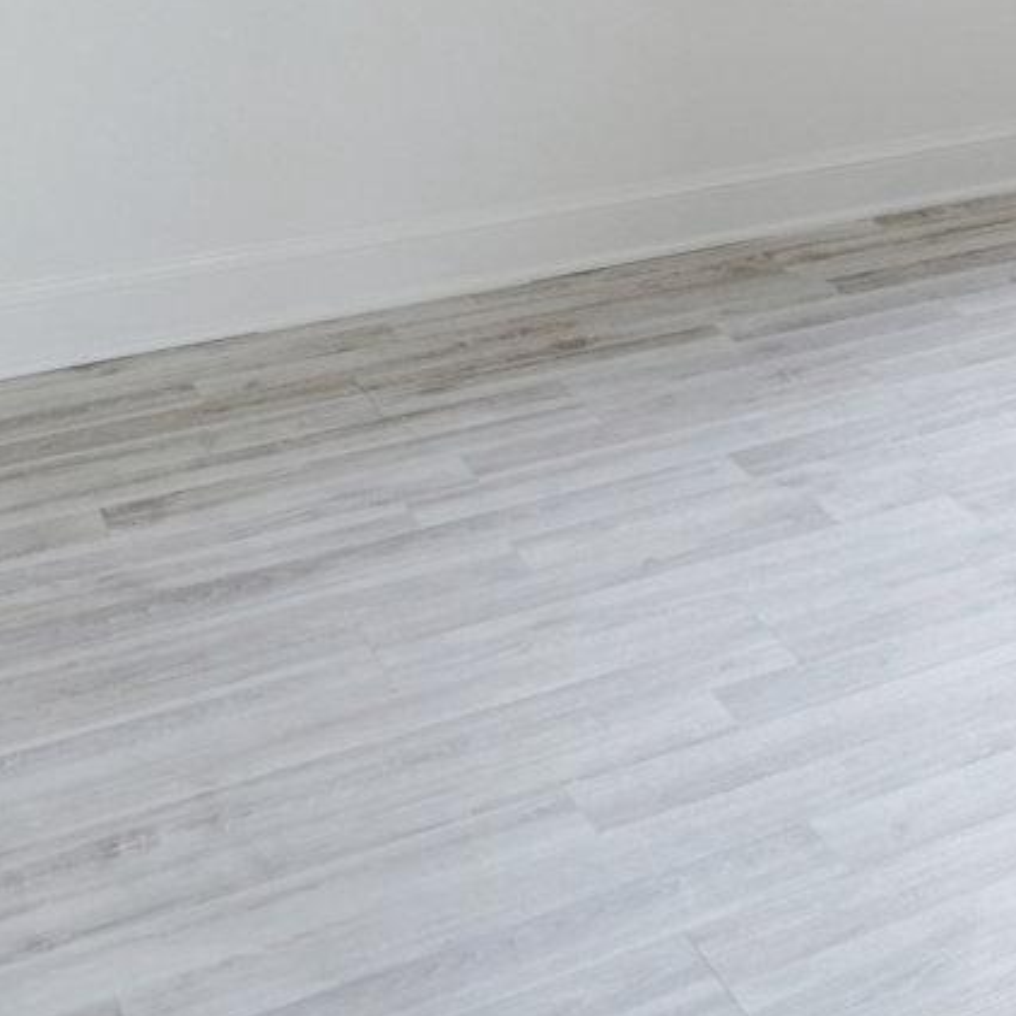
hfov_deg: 21.4
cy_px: -486
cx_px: 1577
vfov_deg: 21.9
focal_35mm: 66
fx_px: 2192
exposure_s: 1/125
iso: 800
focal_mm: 16
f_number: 8
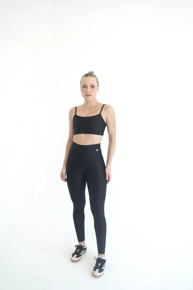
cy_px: 145
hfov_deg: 40.0
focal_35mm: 33
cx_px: 96
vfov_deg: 57.2
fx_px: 265
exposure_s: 1/160
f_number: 5.6
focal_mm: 22
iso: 640
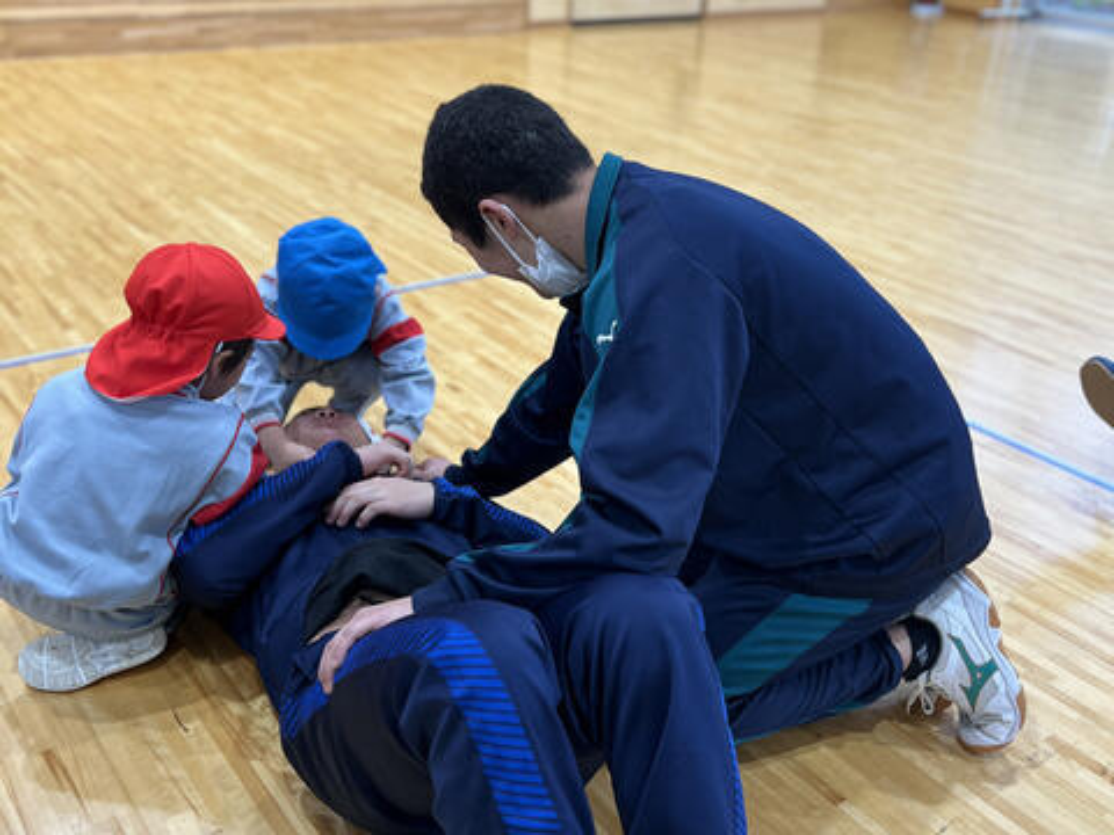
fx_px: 837
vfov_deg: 53.1
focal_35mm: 26
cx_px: 557
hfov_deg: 67.3
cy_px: 418
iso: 125
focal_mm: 5.7
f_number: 1.5
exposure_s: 1/120
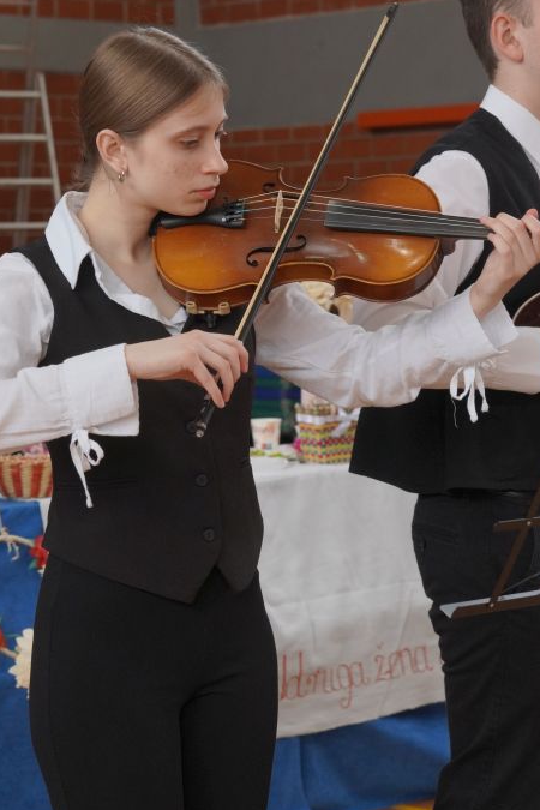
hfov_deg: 12.4
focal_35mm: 110
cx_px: 216
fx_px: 2475
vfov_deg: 18.6
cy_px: 342
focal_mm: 50
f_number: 5
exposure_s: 1/200
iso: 1000
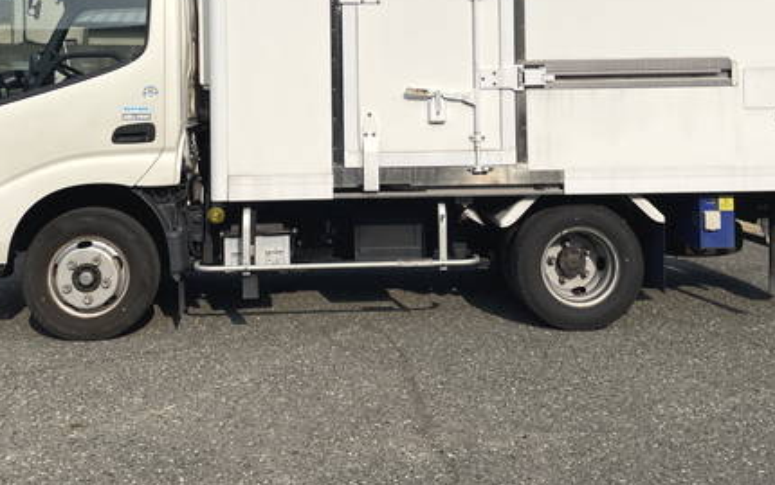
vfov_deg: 30.4
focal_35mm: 41
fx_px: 866
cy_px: 88
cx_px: 346
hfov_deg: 48.1
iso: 32
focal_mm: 4.2
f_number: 1.6
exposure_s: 1/7813
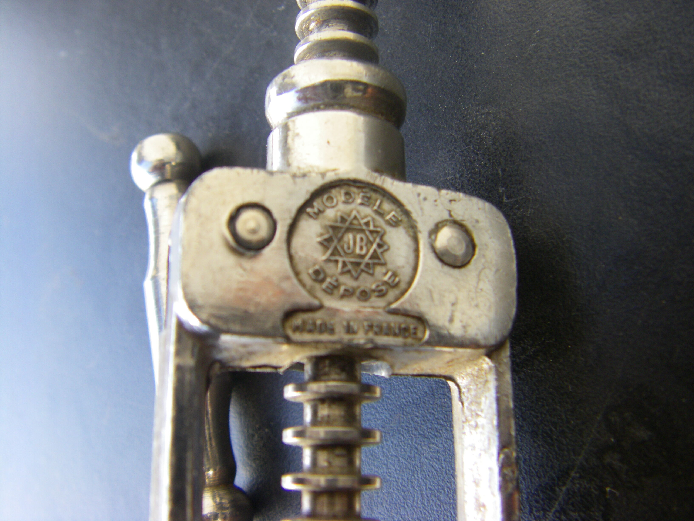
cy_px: 260
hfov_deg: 49.0
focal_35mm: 38
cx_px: 347
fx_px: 762
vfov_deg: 37.7
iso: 160
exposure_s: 1/50
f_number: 3.5
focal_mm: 6.3
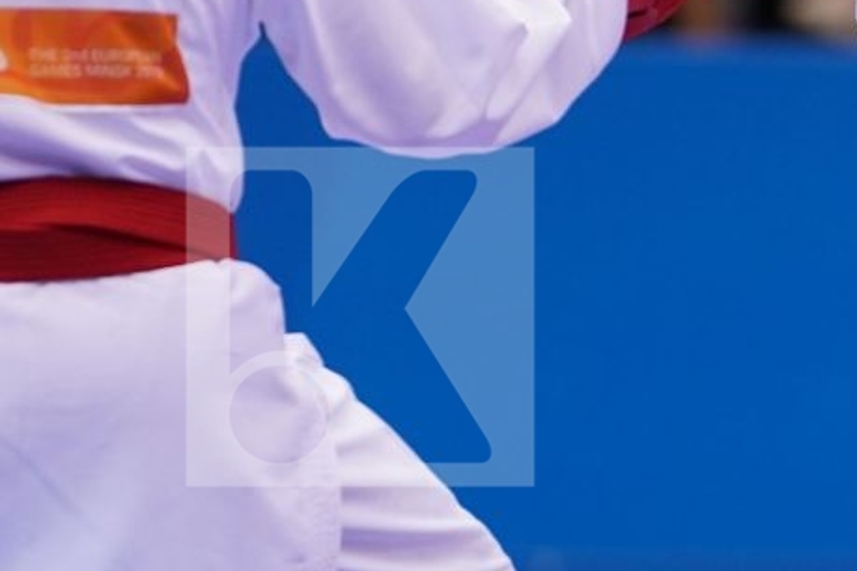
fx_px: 18686
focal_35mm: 785
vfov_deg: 1.8
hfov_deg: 2.6
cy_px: 317
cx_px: 993
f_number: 2.8
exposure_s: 1/1000
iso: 1250
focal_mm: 200
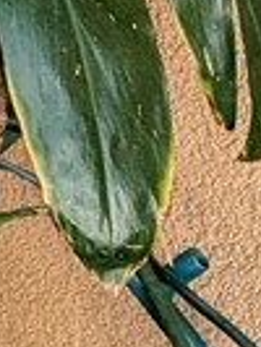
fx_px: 1847
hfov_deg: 7.4
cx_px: -419
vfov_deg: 10.1
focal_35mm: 184
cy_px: -291
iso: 44
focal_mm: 6.81
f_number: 1.85
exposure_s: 1/132
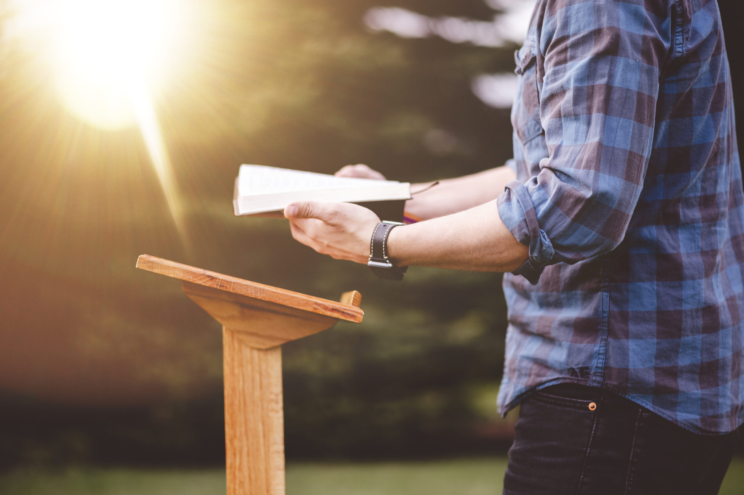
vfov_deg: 16.0
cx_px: 372
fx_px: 1755
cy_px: 248
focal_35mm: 85
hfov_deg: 23.9
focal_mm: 85
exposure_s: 1/1600
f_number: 1.8
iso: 200
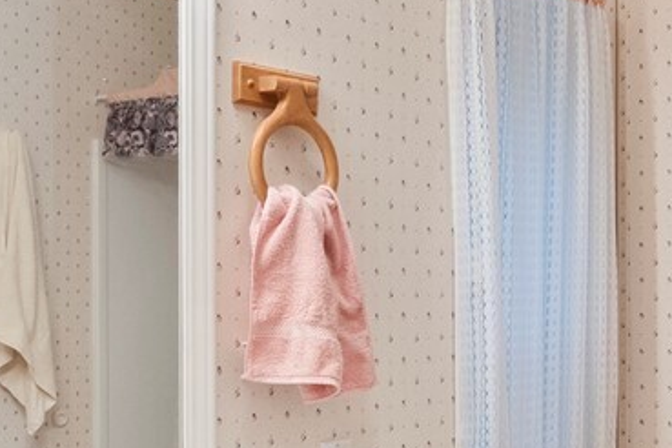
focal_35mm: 69
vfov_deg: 19.5
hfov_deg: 28.5
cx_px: 561
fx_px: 1288
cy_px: 365
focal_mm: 10
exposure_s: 1/1.25
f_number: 8
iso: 400
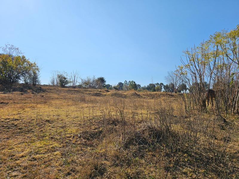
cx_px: 120
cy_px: 90
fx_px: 159
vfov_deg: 58.9
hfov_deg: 73.9
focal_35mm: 23
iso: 10
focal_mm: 6.3
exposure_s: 1/1154
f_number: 1.7
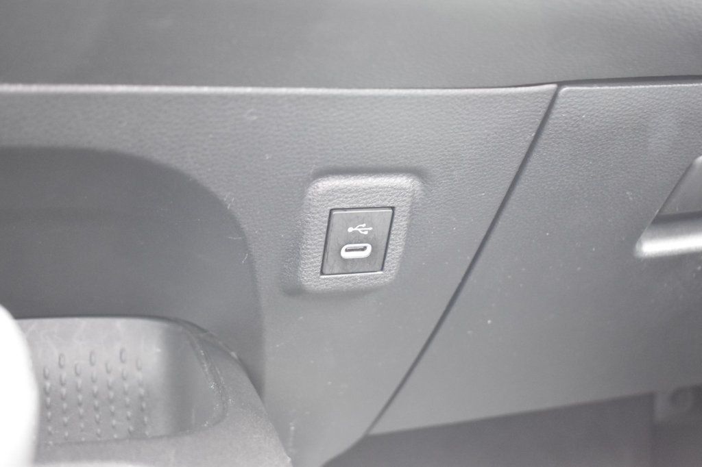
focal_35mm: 45
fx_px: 877
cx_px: 351
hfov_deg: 43.6
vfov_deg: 29.8
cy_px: 234
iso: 3200
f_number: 4.2
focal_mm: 30
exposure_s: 1/10
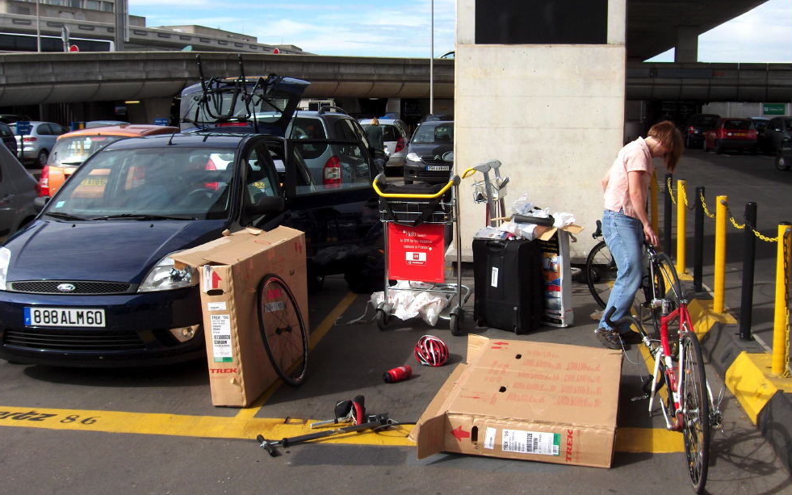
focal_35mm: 42
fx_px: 906
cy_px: 249
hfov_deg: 47.2
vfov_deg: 30.5
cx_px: 397
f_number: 4.8
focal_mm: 8
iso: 100
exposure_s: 1/469
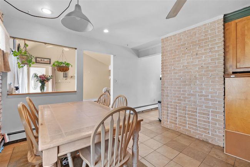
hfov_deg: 100.4
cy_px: 84
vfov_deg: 77.3
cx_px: 125
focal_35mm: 15
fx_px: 104
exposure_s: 1.6
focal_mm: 10
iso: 250
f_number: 9
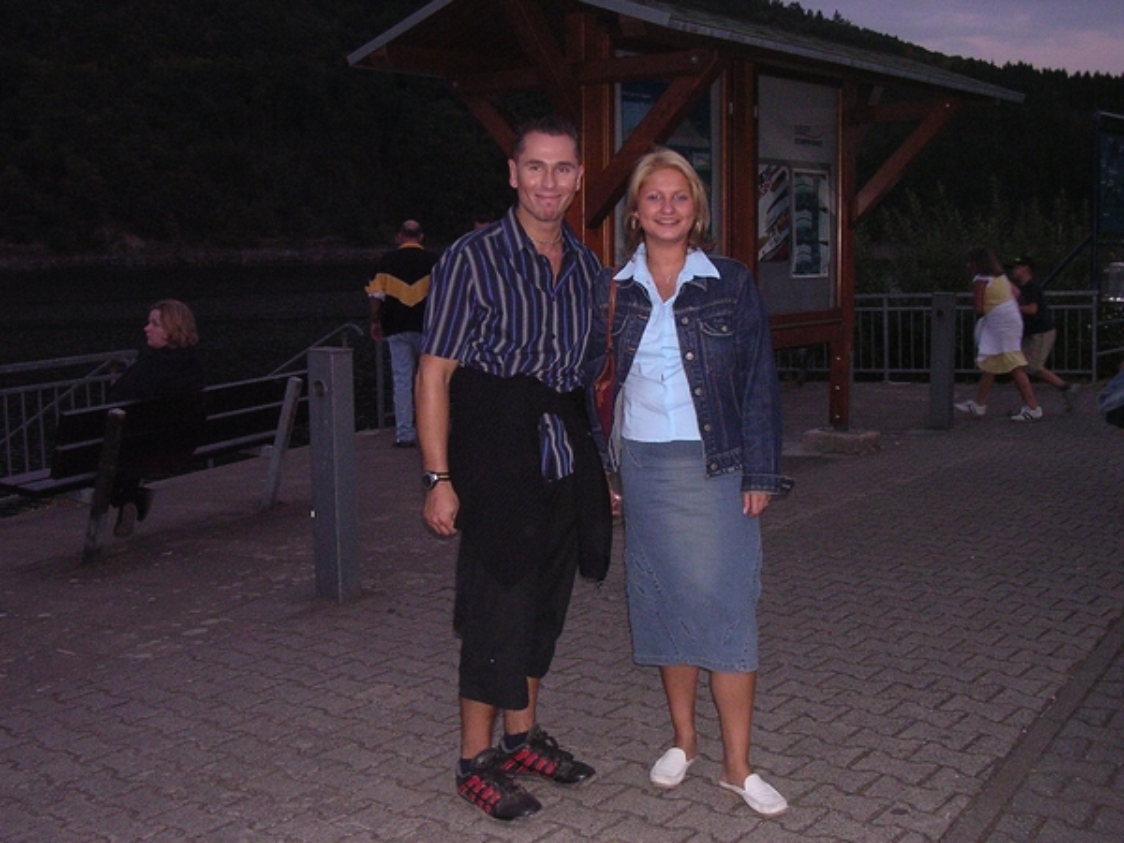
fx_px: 1331
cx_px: 562
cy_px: 422
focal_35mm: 41
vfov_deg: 35.1
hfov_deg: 45.8
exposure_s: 1/60.1
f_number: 2.9
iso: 400
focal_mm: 6.2
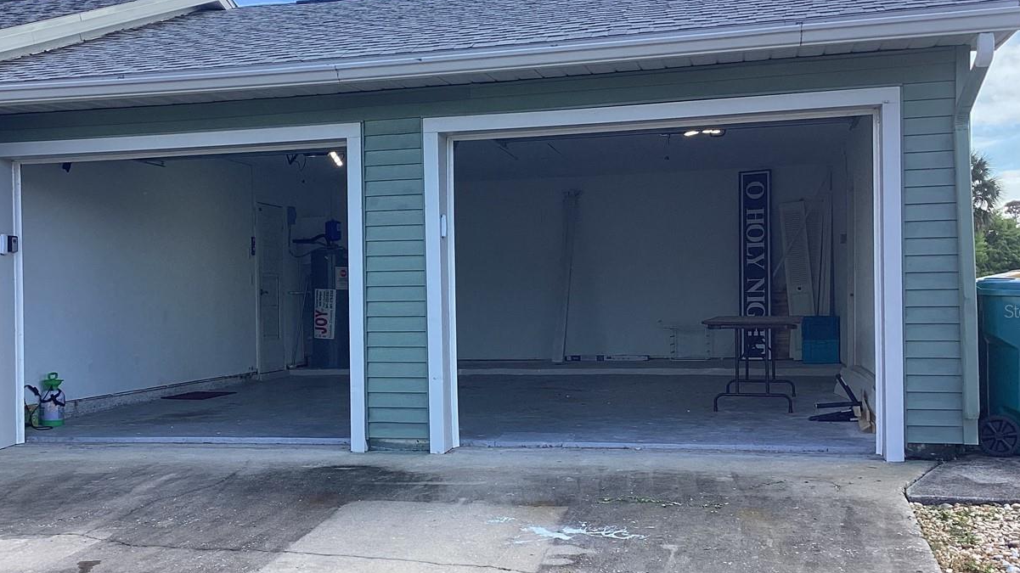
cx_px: 405
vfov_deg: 26.5
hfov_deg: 45.2
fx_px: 1217
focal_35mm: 45
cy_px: 311
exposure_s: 1/422
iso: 25
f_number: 2.4
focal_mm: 3.3
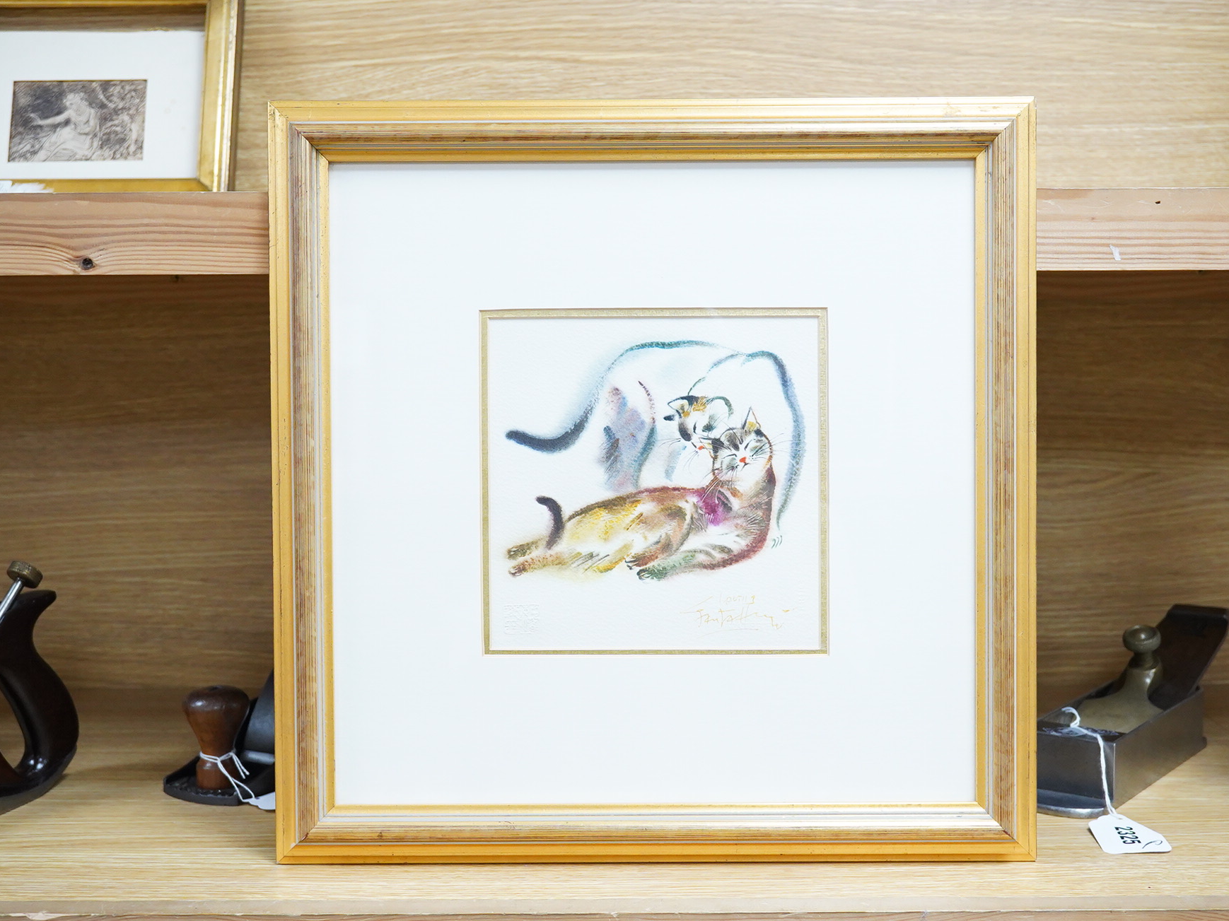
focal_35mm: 49
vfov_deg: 29.7
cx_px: 647
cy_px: 459
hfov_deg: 38.9
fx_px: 1739
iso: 2500
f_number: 8
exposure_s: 1/160
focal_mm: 30
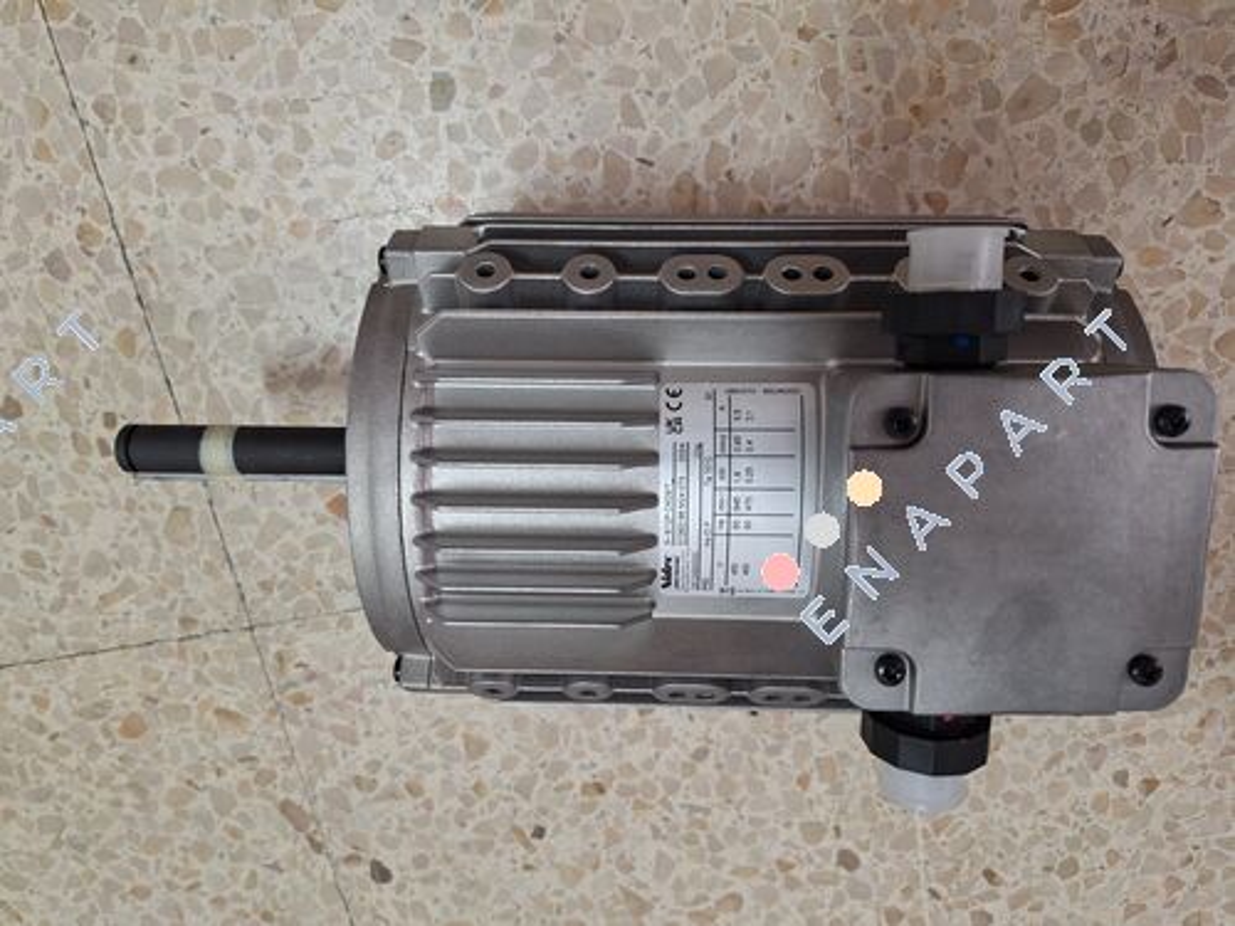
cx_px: 618
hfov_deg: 73.9
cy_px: 463
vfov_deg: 58.9
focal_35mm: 23
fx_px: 821
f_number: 1.8
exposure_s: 1/50
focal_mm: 5.54
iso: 250
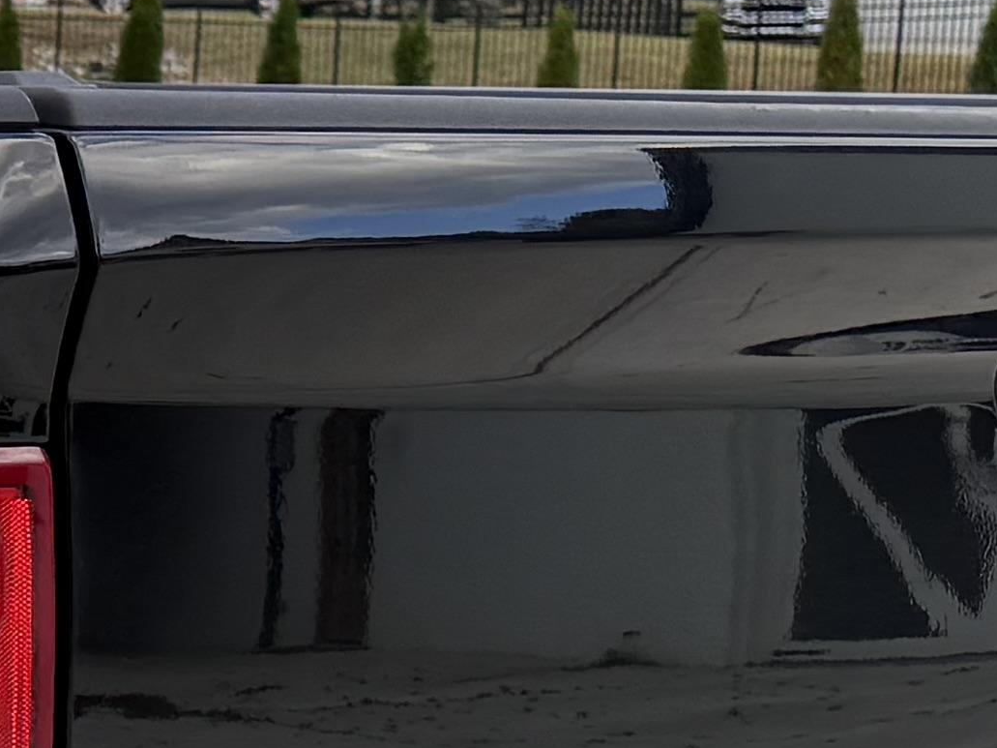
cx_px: -1126
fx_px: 3830
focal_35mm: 133
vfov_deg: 11.1
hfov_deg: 12.6
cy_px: 525
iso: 100
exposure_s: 1/456
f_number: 1.78
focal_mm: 6.76
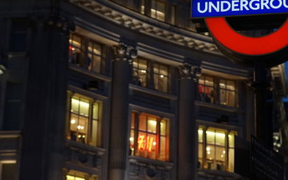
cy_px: 81
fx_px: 871
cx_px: 186
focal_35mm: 111
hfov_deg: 18.7
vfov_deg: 11.8
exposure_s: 1/80
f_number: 4
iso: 1250
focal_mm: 75
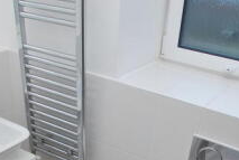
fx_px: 306
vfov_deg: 26.7
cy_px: 182
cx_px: 126
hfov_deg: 42.6
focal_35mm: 46
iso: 100
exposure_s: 1/60
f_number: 4
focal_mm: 10
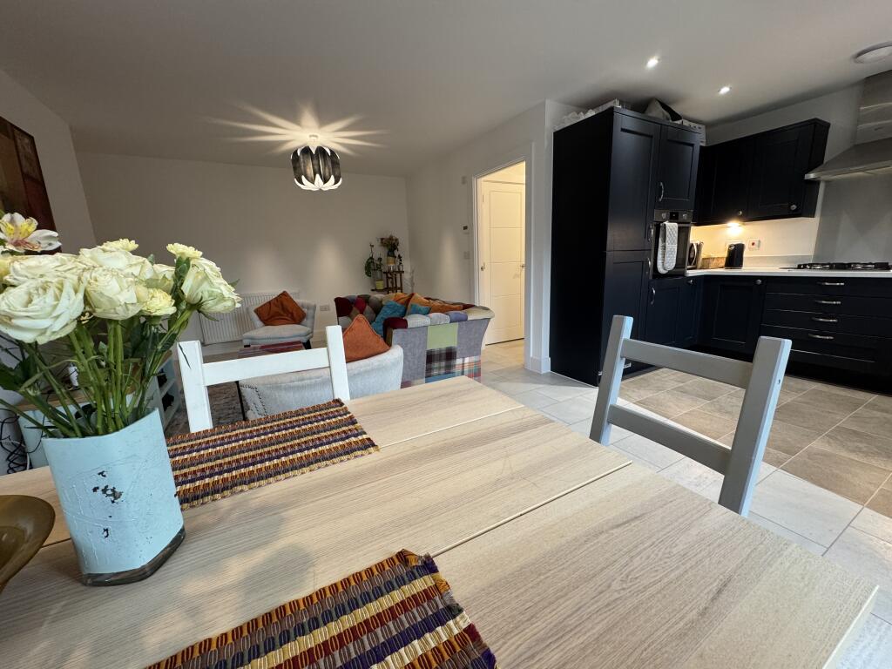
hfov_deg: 102.1
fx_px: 361
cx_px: 446
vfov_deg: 85.7
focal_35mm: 14
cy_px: 334
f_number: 2.2
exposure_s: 1/50
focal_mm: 2.22
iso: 200
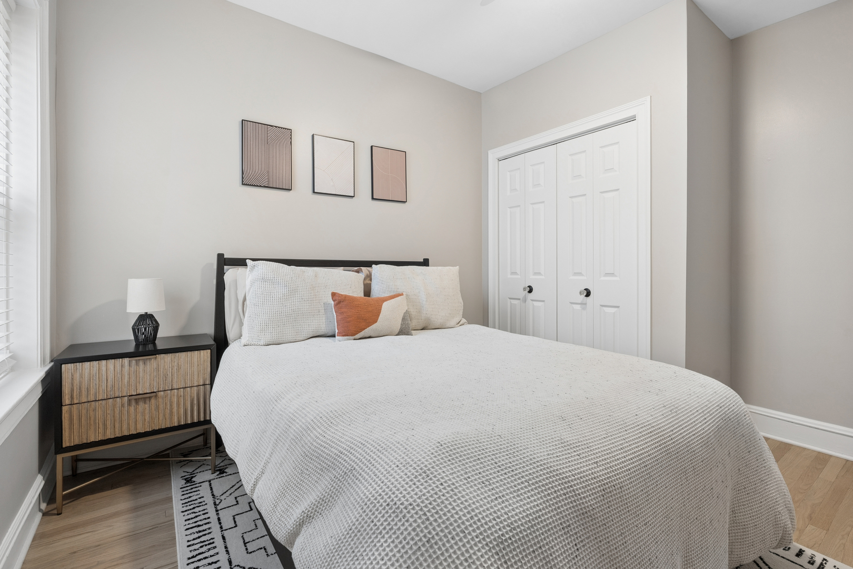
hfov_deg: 96.7
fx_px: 379
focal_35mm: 16
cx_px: 426
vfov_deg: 73.7
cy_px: 284
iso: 400
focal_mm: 16
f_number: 8
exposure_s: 1/6
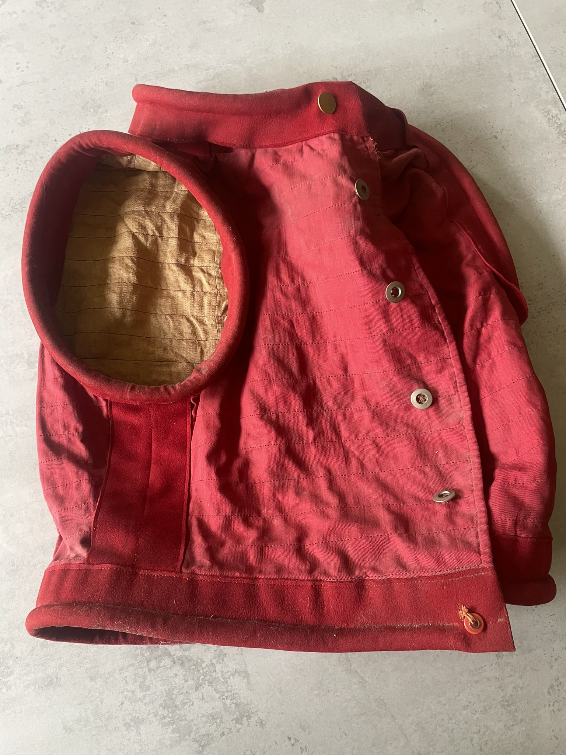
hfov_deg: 53.1
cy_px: 378
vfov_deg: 67.3
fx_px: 567
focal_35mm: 26
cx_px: 283
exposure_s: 1/60
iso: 200
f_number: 1.6
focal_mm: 4.2
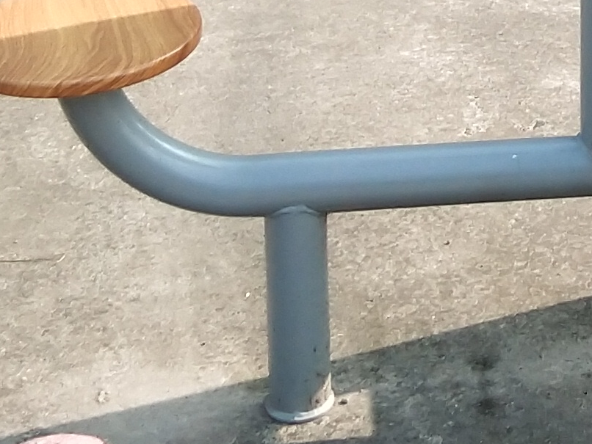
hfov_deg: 12.0
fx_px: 2737
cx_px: 746
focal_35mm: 160
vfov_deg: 8.9
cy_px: -355
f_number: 2.2
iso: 50
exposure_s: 1/325
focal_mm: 3.69
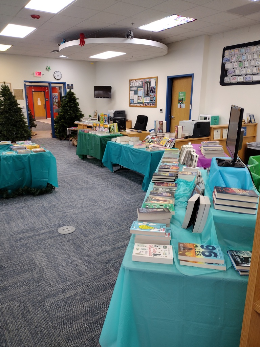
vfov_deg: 65.3
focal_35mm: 27
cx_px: 130
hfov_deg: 51.4
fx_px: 270
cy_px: 174
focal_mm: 4.71
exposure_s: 1/60
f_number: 1.7
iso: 156
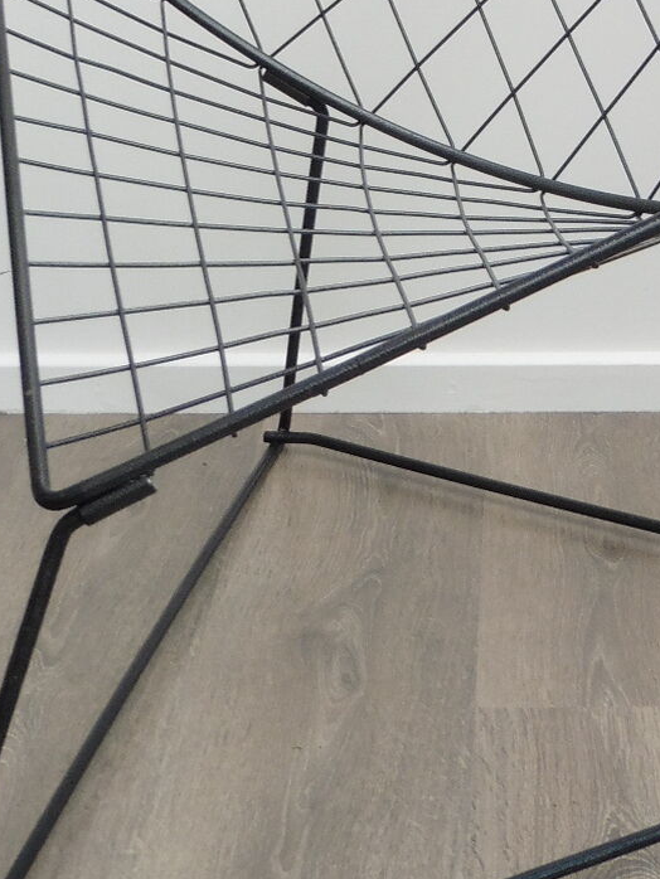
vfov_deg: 21.9
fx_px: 2236
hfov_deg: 16.7
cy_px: 145
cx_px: 513
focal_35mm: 88
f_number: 3.6
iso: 100
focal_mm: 5.4
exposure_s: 1/100
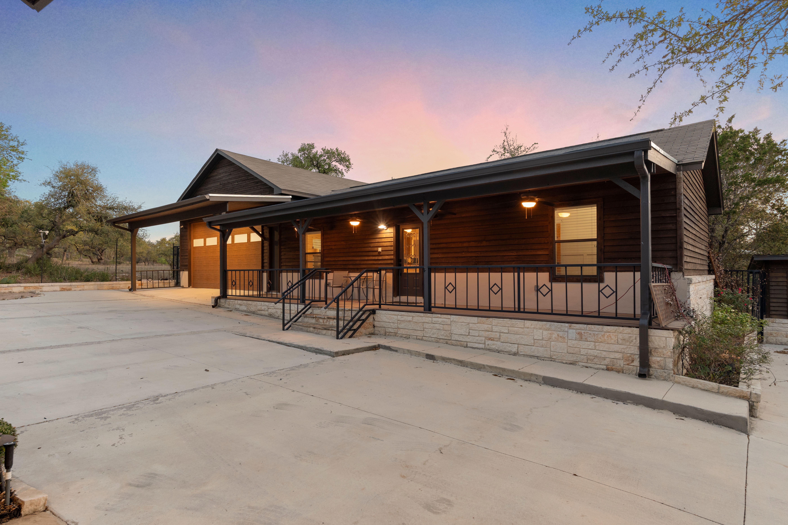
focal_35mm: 20
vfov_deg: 63.2
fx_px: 427
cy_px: 262
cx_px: 394
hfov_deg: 85.4
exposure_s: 1/2.5
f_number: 8
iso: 800
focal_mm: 19.5
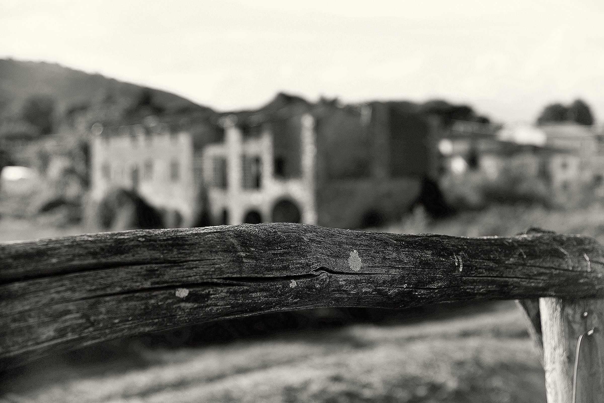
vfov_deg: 17.5
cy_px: 202
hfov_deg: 26.0
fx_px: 1309
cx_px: 302
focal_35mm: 78
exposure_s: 1/400
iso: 200
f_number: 5
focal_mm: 78
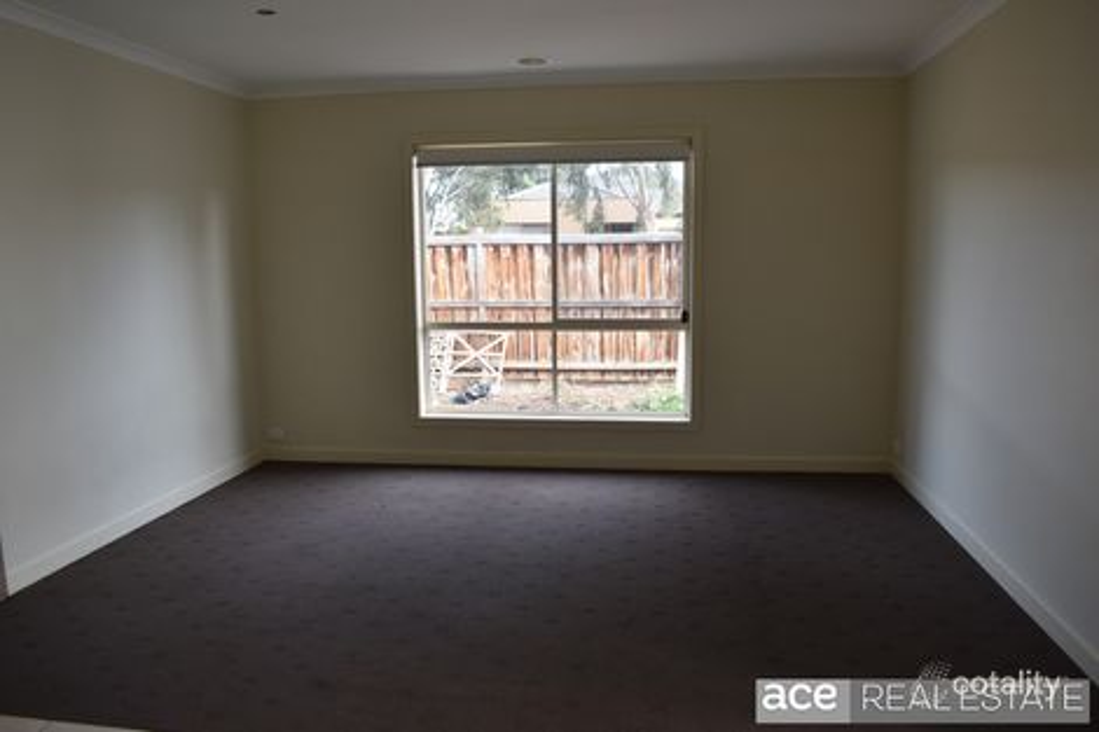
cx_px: 550
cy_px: 366
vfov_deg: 47.9
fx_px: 824
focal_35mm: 27
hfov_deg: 67.4
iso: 400
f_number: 5.6
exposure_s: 1/125
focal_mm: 18
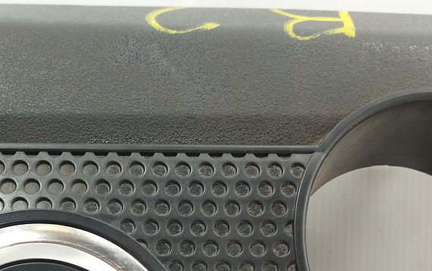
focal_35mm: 60
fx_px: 707
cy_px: 304
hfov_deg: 32.6
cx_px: 61
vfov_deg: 20.6
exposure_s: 1/50
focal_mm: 4.71
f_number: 1.79
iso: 109
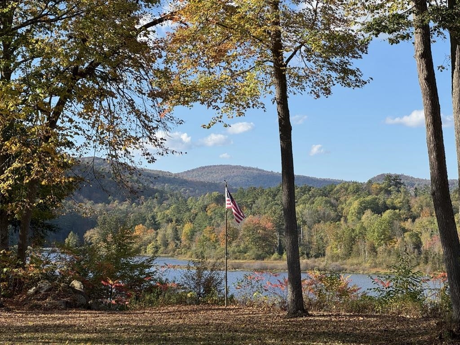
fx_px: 1023
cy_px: 172
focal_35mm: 77
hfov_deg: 25.3
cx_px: 230
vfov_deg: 19.1
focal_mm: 9
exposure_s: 1/960
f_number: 2.8
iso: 25
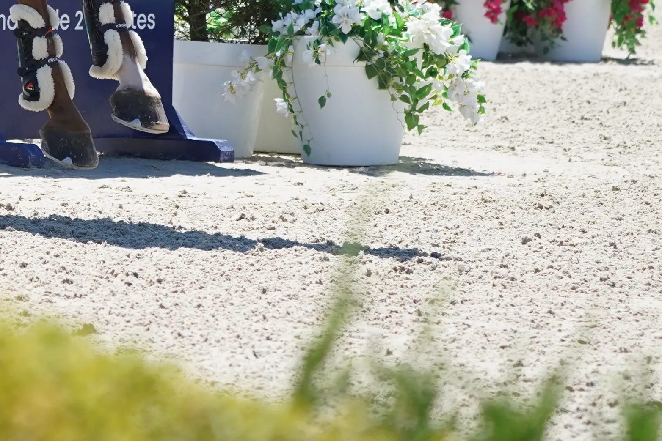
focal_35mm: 401
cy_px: -301
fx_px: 7374
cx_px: -319
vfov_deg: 3.4
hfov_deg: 5.1
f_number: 5.6
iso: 640
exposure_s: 1/2000
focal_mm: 118
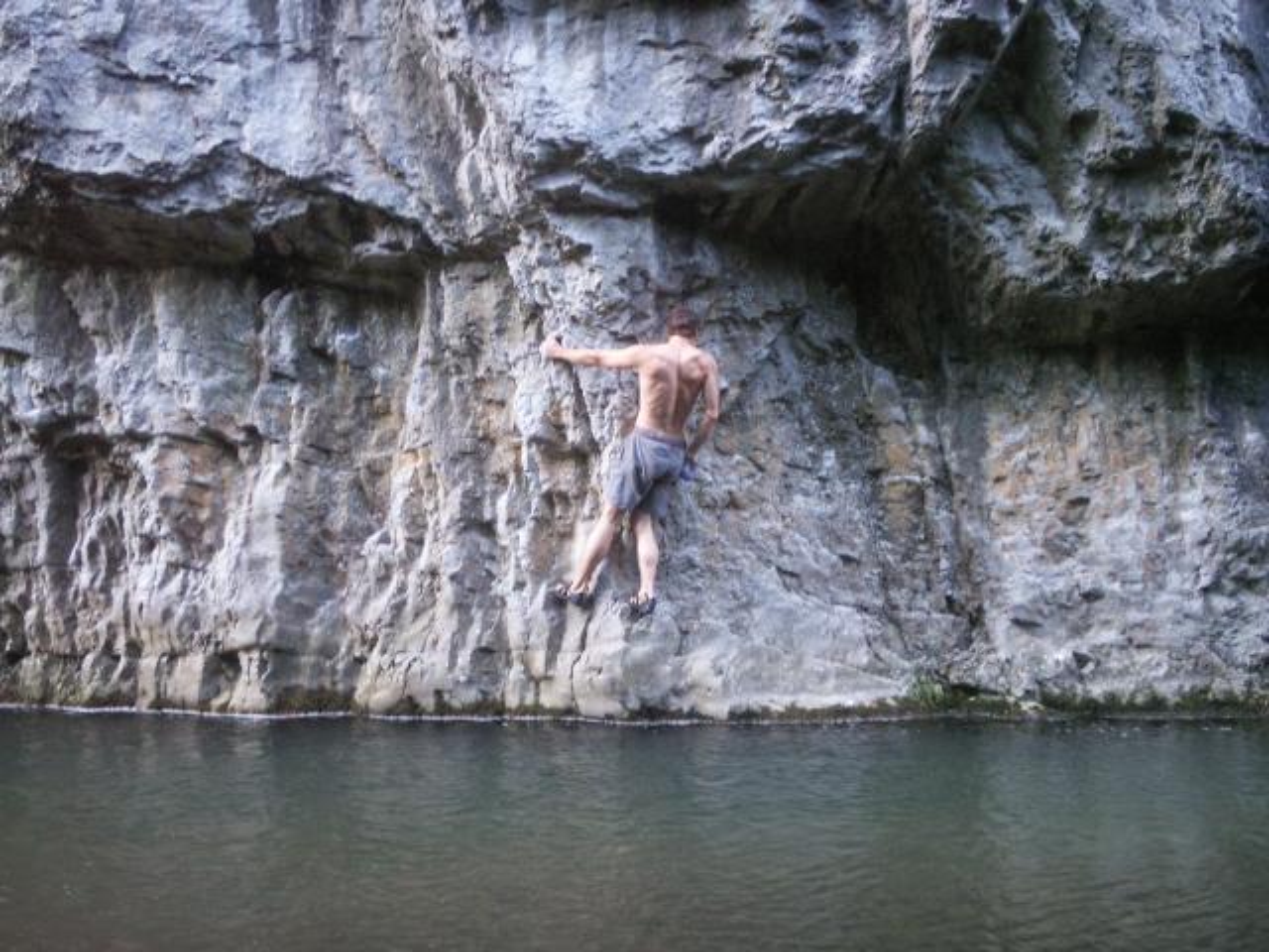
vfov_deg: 27.0
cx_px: 634
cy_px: 476
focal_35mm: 54
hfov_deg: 35.5
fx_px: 1980
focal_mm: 11.5
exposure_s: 1/25
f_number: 3.5
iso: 160
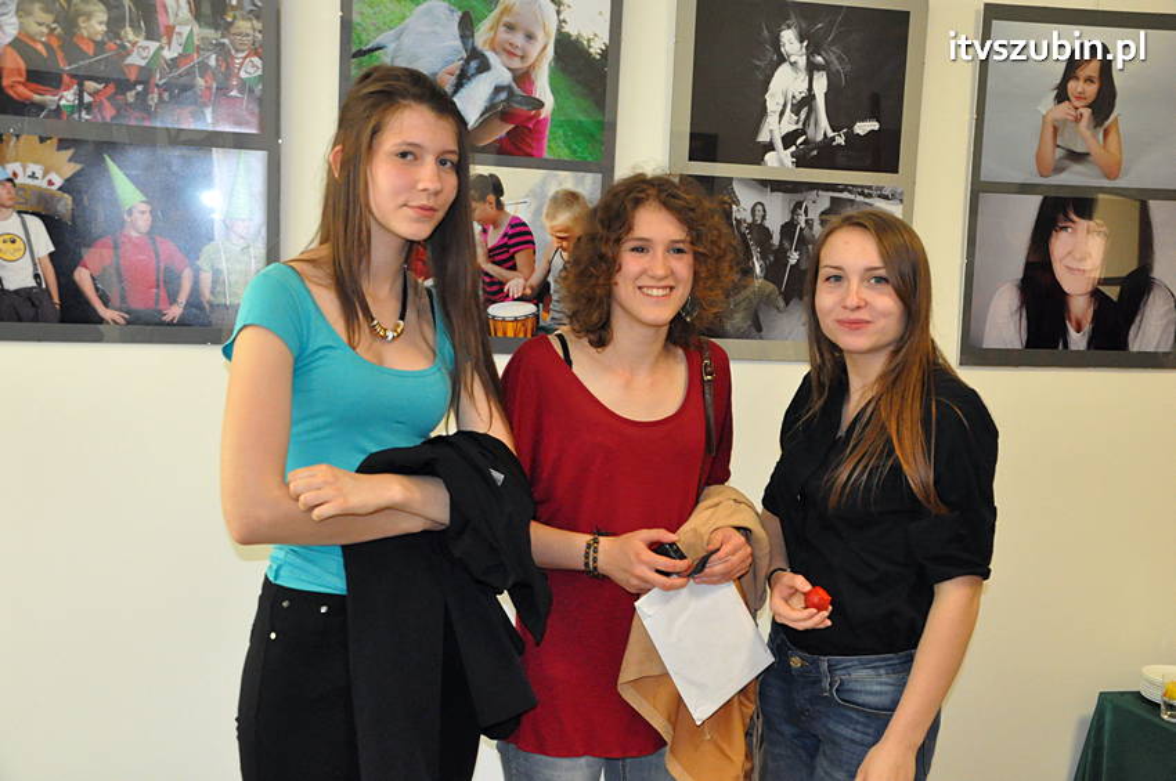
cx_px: 588
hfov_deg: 46.4
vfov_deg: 31.8
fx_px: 1371
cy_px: 390
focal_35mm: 42
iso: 2500
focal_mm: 28
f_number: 5.6
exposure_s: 1/100
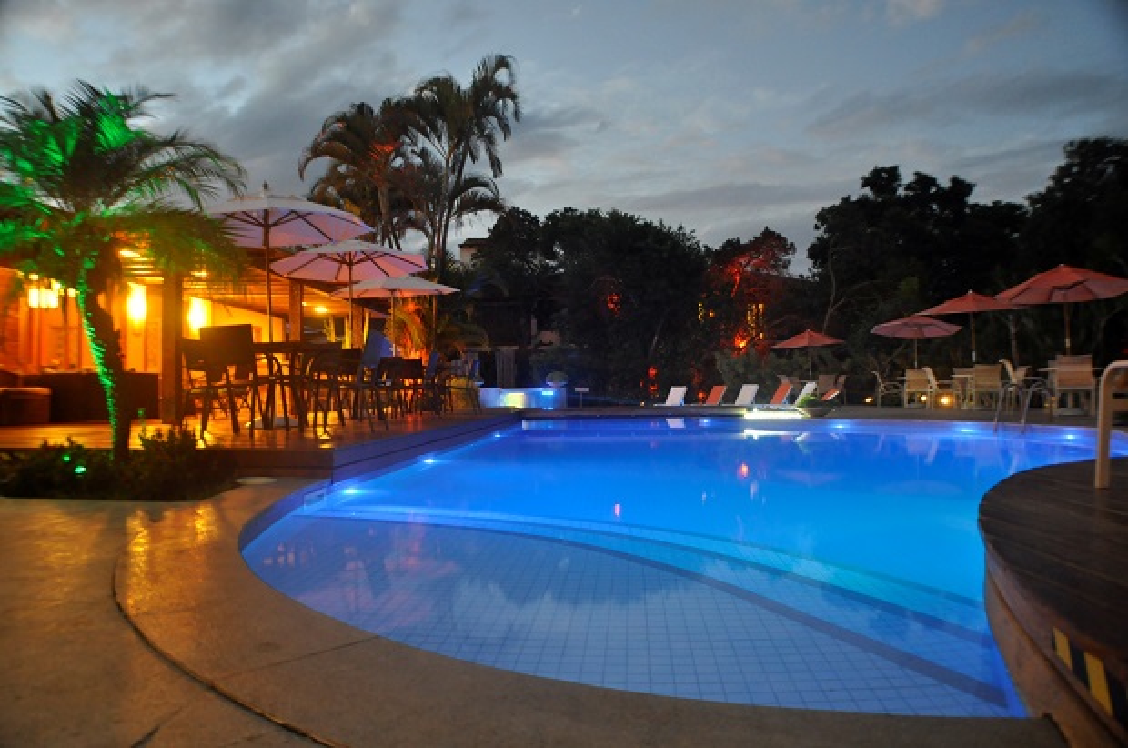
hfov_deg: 62.0
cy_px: 374
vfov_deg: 43.5
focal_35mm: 30
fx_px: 938
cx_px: 564
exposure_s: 1
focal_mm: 20
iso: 1000
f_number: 3.8
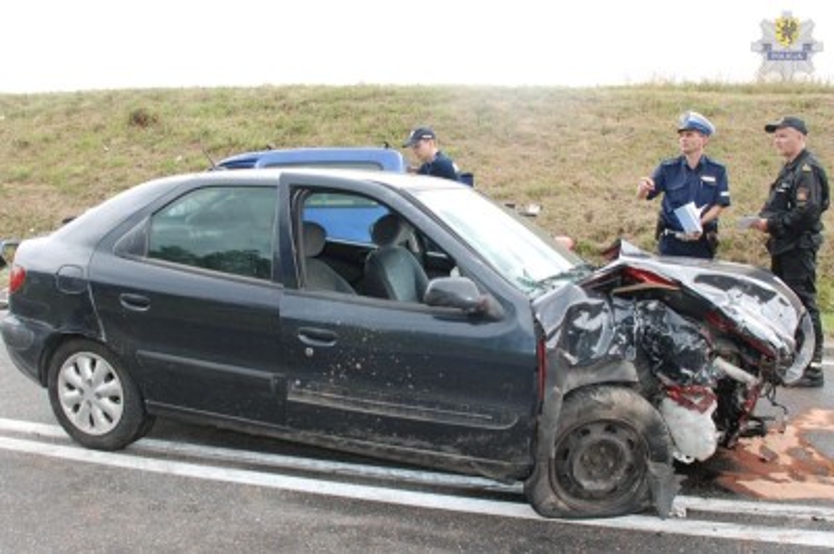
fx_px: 625
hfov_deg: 67.4
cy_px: 277
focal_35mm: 27
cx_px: 417
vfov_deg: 47.9
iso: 400
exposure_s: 1/200
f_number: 5
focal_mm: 18
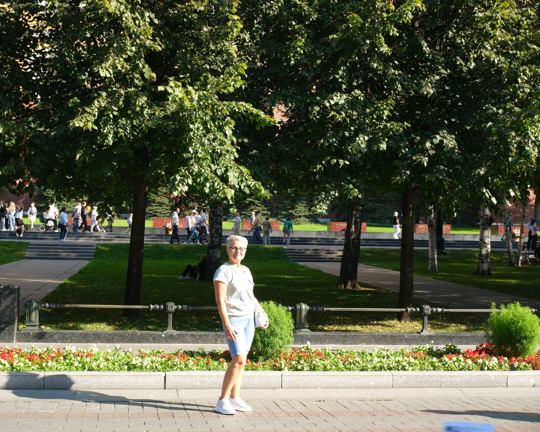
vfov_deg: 32.1
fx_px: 751
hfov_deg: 39.5
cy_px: 217
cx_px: 239
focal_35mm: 47
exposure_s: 1/105
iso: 160
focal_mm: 27
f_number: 8
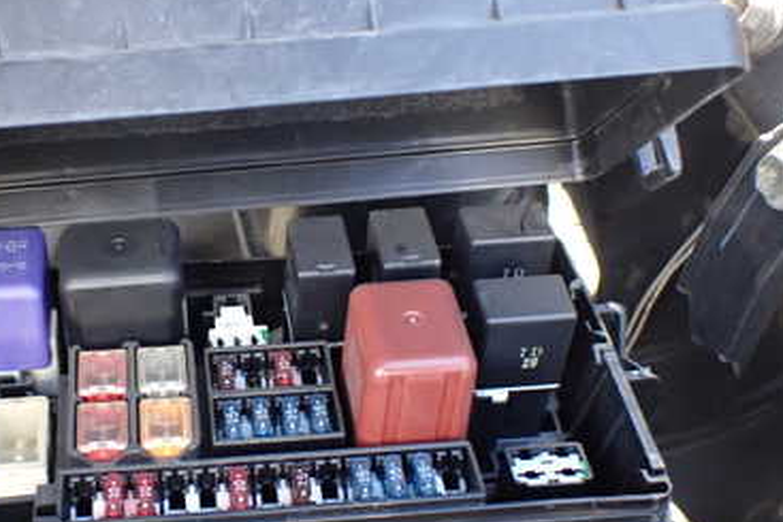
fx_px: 1110
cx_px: 239
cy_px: 279
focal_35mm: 51
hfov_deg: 38.3
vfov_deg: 26.5
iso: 320
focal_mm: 5.4
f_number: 2.3
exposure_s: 1/125
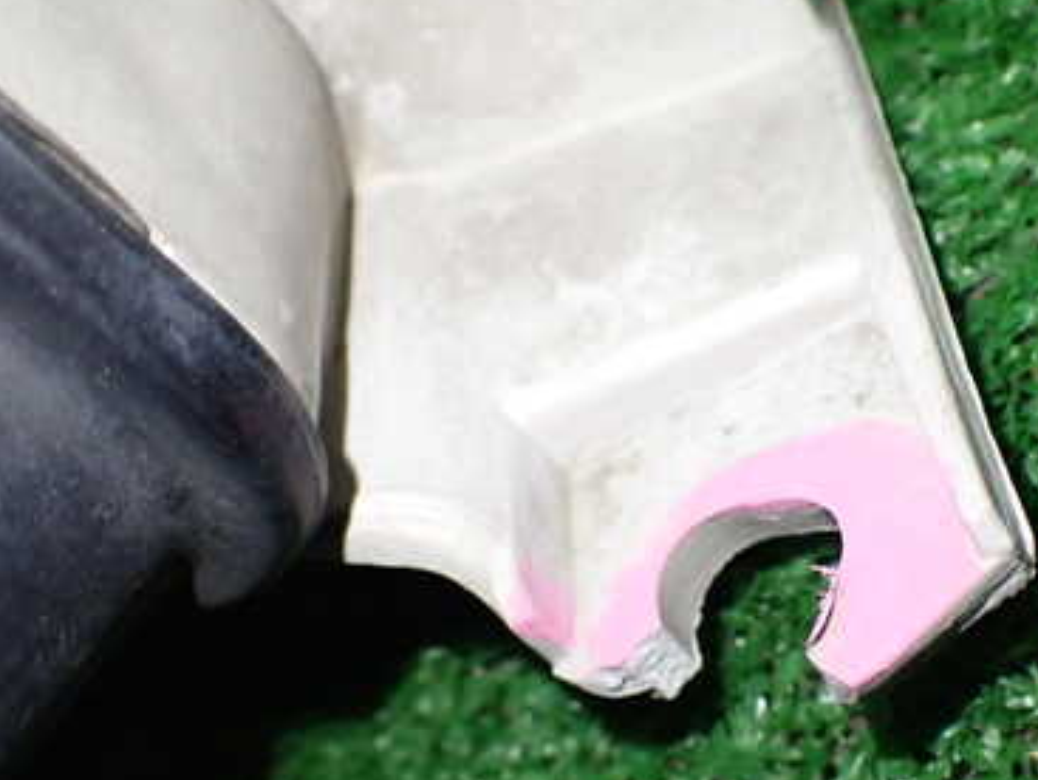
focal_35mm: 49
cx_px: 701
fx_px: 1471
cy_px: 506
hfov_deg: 38.4
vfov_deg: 29.6
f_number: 2.3
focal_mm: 5.4
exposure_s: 1/125
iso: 400
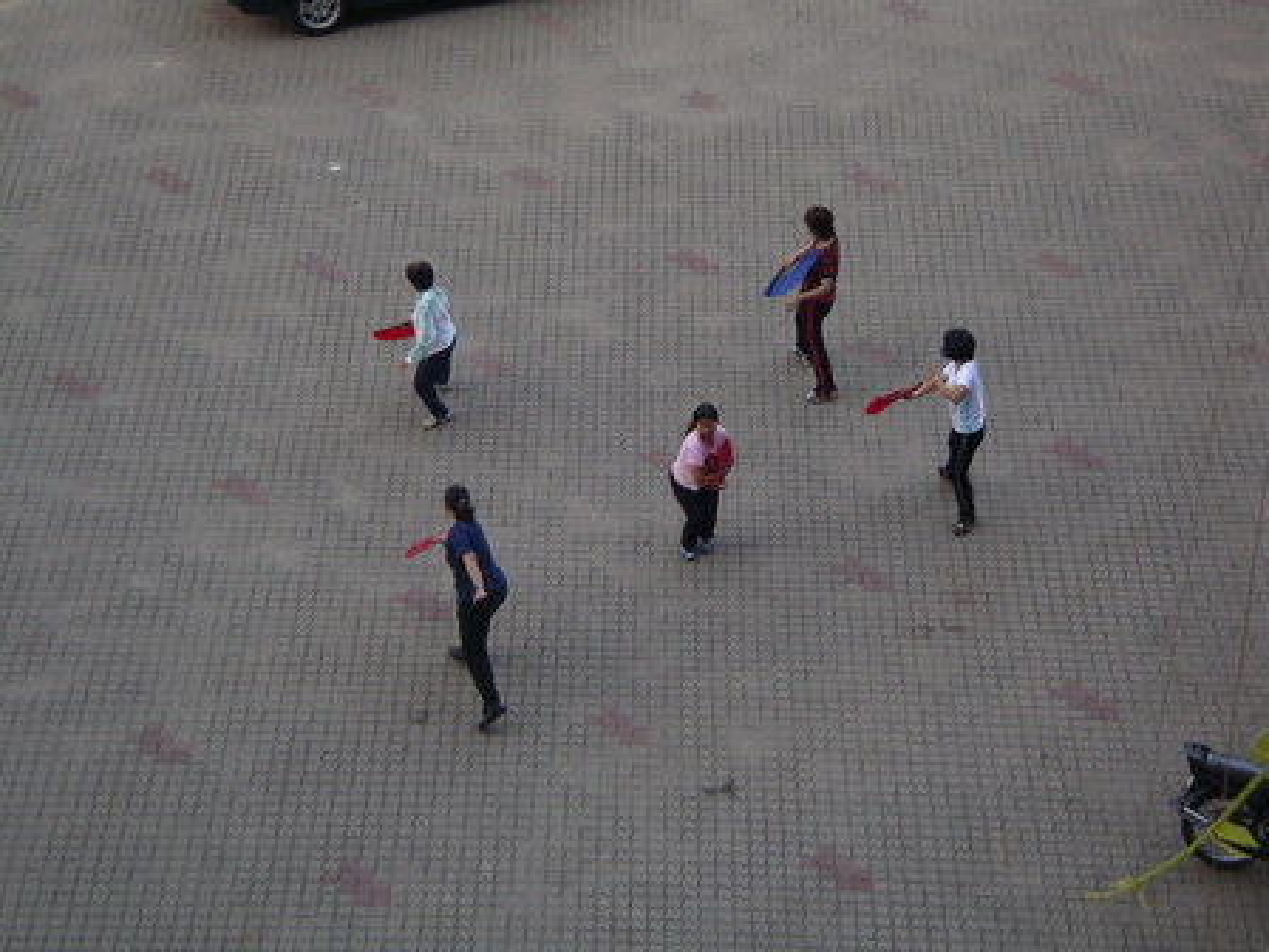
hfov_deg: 18.9
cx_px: 634
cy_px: 476
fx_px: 3813
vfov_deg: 14.2
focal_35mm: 104
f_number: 3.9
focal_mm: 16
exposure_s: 1/125
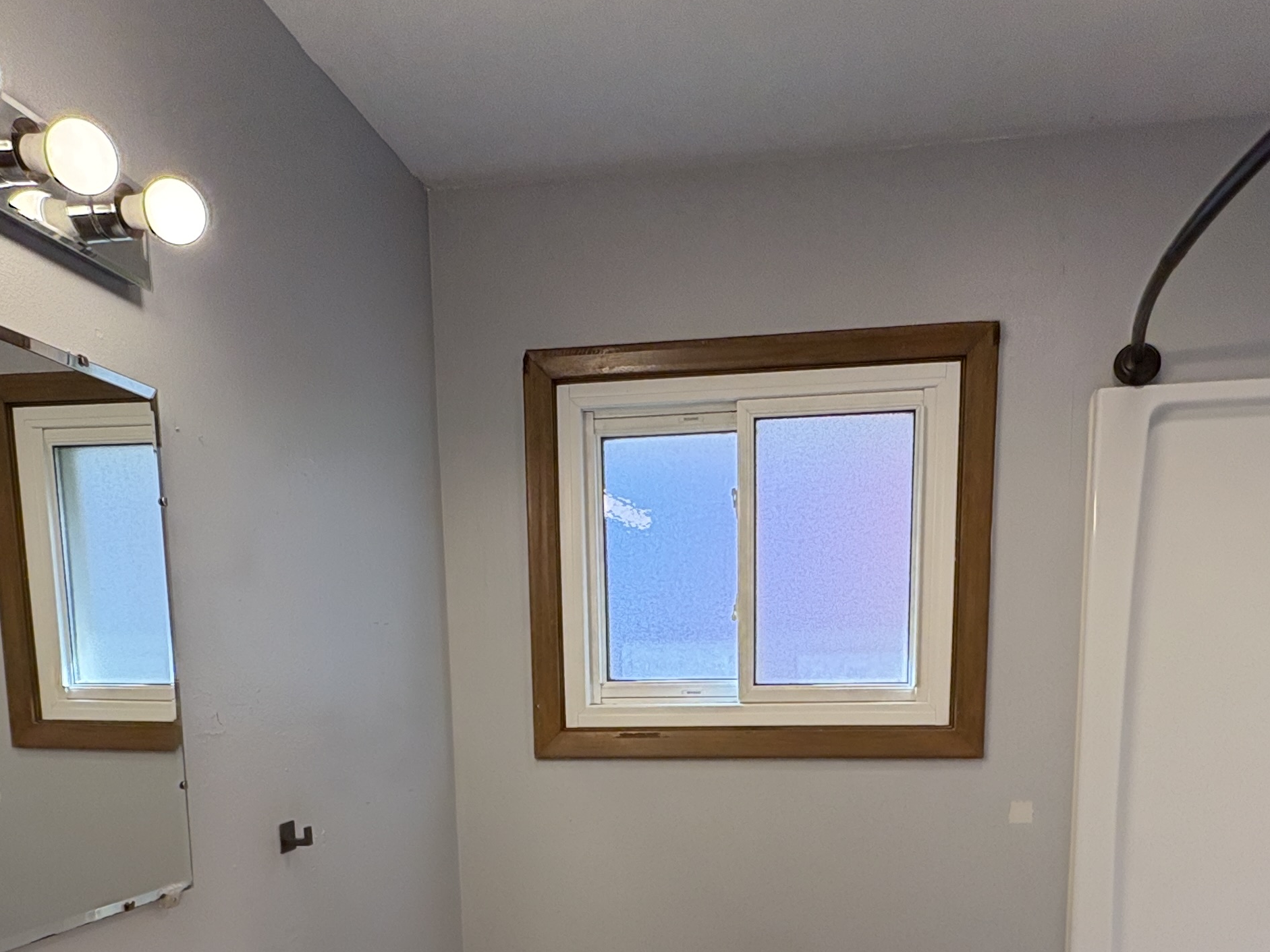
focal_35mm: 30
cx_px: 647
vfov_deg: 43.0
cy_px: 851
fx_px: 1101
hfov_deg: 60.0
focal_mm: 2.22
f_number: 2.2
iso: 64
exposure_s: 1/124
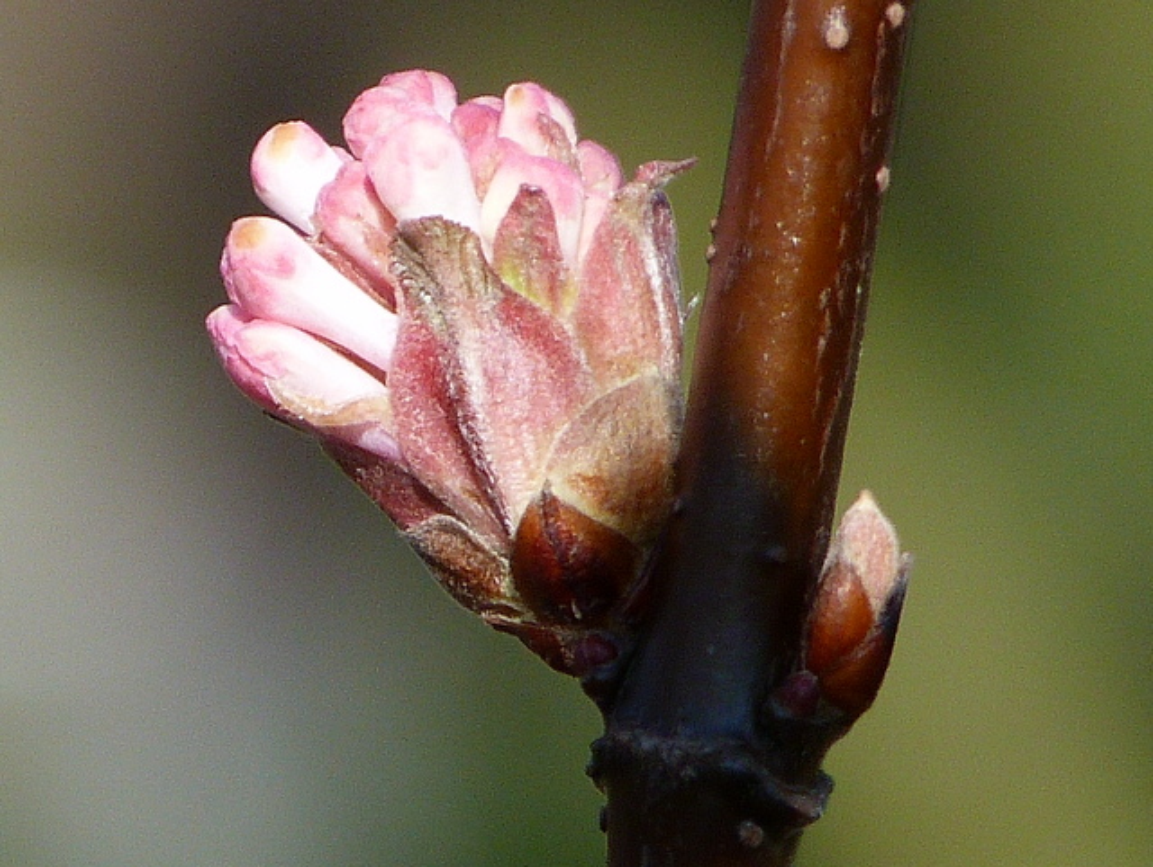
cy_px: 434
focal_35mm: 799
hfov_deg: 2.5
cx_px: 576
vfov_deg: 1.9
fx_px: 26633
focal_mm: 108
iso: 80
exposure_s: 1/320
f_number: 5.6
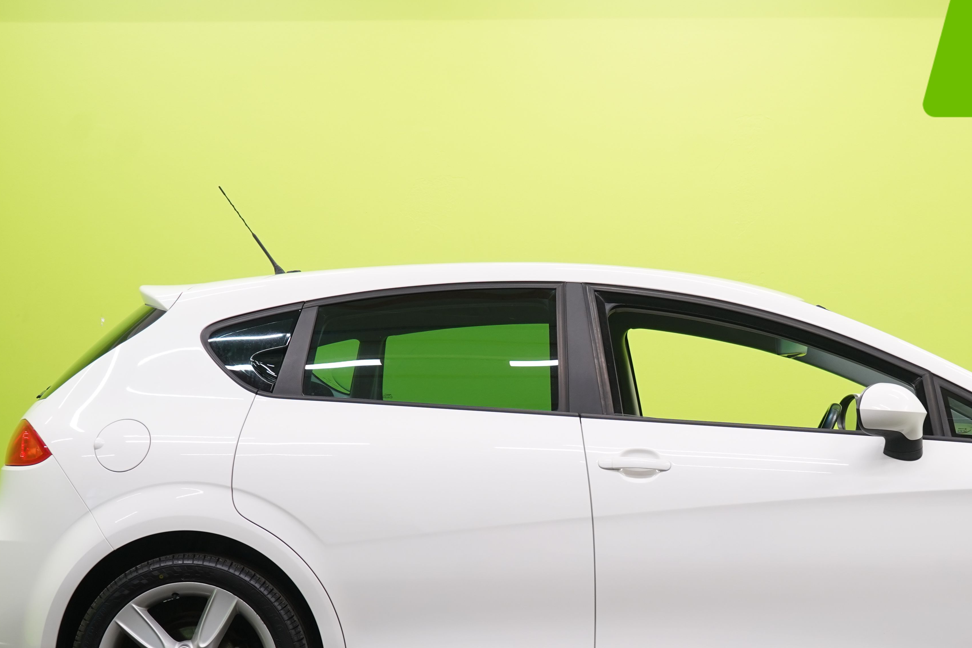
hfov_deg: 23.4
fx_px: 2322
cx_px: 708
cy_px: 485
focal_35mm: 86
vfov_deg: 15.8
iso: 400
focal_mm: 49
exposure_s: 1/30
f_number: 5
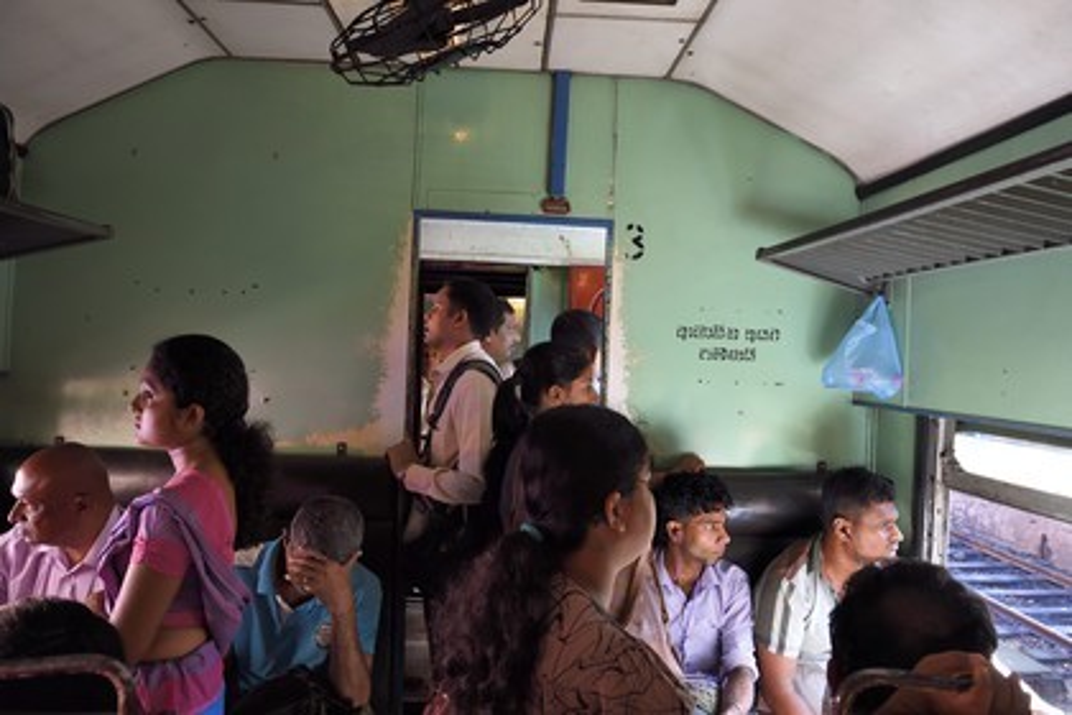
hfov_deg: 73.7
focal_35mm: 24
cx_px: 536
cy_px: 358
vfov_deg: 53.1
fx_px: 715
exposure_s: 1/100
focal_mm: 24
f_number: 8
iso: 1600
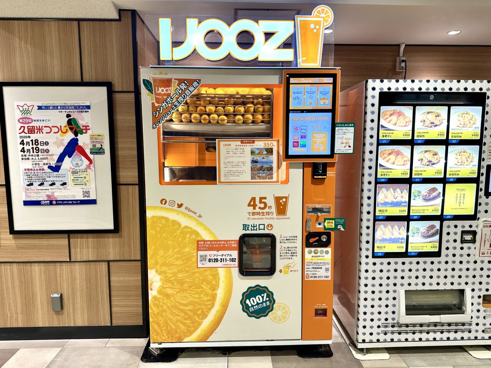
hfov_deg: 71.6
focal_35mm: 24
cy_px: 184
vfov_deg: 56.8
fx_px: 340
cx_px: 246
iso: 100
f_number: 1.78
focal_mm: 6.86
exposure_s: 1/132
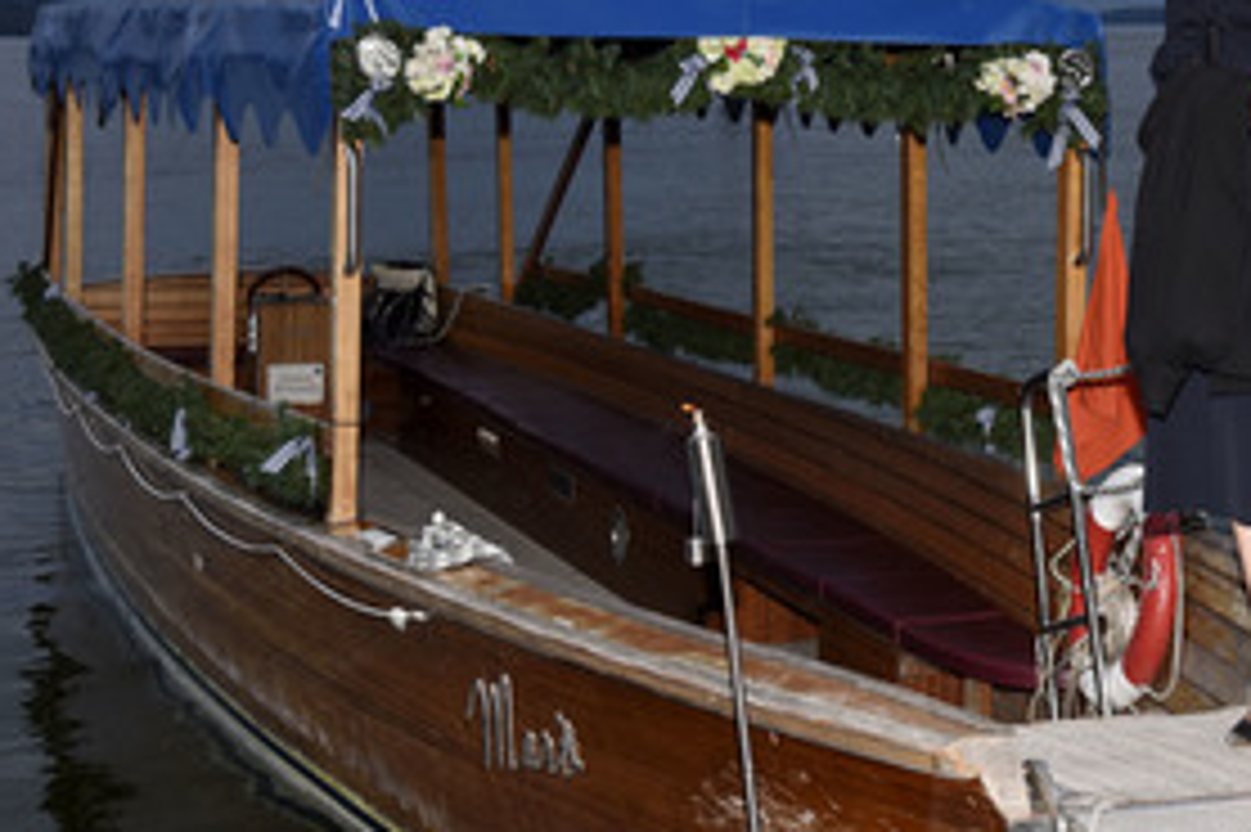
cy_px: 274
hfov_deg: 24.8
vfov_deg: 16.8
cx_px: 956
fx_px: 2813
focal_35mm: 81
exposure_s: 1/160
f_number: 6.3
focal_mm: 50
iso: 1000
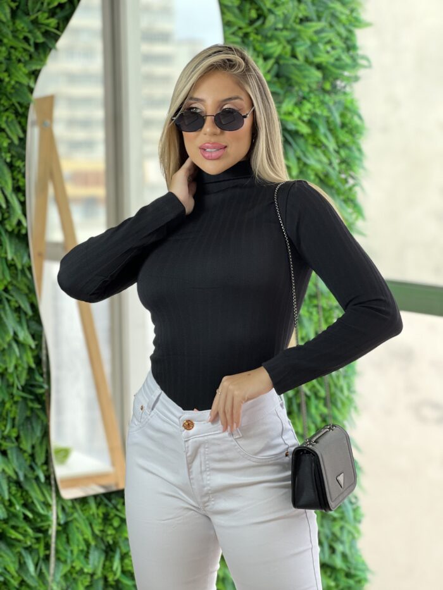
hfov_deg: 19.1
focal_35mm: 77
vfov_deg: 25.3
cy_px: 295
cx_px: 222
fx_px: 1314
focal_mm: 9
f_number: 2.8
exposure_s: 1/120
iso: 100
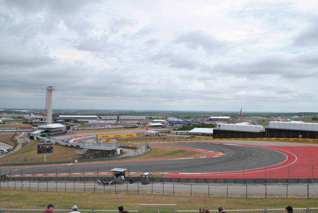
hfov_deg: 61.9
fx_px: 265
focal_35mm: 30
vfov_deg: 43.7
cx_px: 159
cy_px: 106
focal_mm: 20
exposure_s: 1/250
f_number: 8
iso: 100
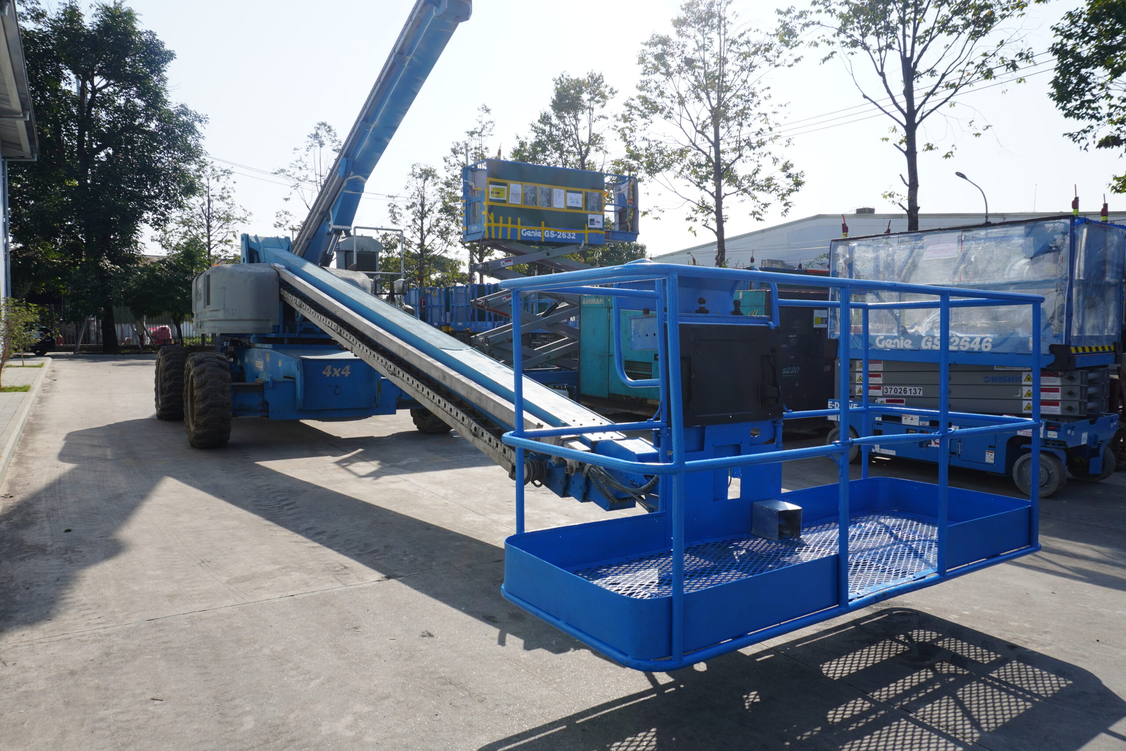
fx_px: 751
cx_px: 563
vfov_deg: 53.1
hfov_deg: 73.7
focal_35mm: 24
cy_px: 376
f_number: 10
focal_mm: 16
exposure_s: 1/160
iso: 100
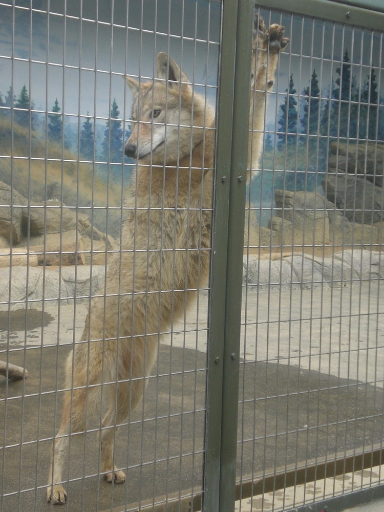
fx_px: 932
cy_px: 256
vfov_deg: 30.7
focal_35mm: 63
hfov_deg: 23.3
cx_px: 192
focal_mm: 10.4
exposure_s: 1/125
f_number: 4
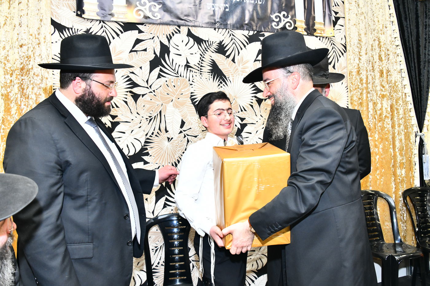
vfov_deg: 41.1
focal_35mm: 32
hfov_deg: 58.7
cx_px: 215
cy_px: 143
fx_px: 382
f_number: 5.6
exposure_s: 1/160
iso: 2500
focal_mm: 32
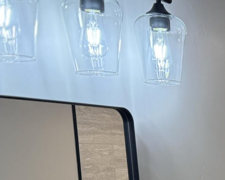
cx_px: 332
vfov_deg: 15.4
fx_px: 619
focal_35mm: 93
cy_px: 263
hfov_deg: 18.4
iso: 200
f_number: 1.78
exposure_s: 1/185
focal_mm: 6.76
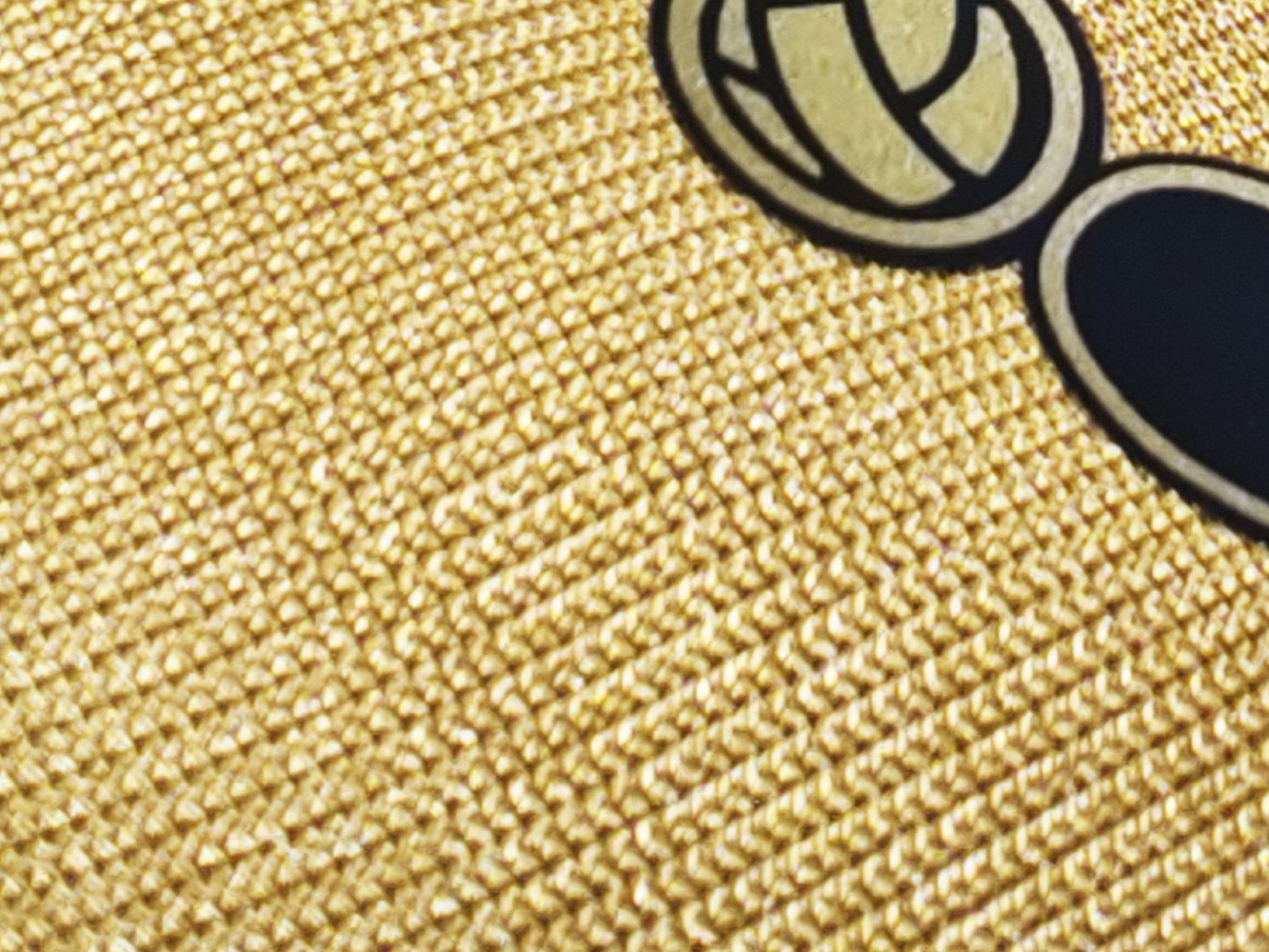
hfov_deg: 27.5
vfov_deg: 19.6
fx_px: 2530
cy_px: -302
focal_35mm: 69
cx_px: 1054
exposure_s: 1/33.3
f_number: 2.2
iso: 155
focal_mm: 2.59
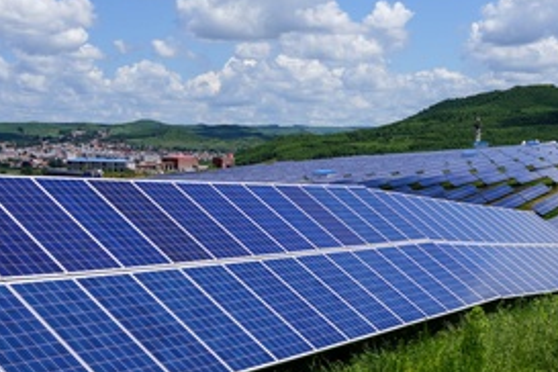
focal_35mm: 77
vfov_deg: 17.5
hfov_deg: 26.3
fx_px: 1193
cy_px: 55
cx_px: 315
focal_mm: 35
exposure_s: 1/400
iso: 100
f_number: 11
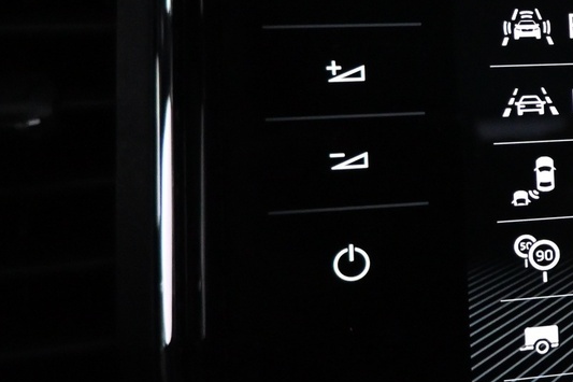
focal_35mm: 73
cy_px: 108
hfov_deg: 22.5
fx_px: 1161
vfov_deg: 18.6
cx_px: 870
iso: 3200
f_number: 3.5
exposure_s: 1/100
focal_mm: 16
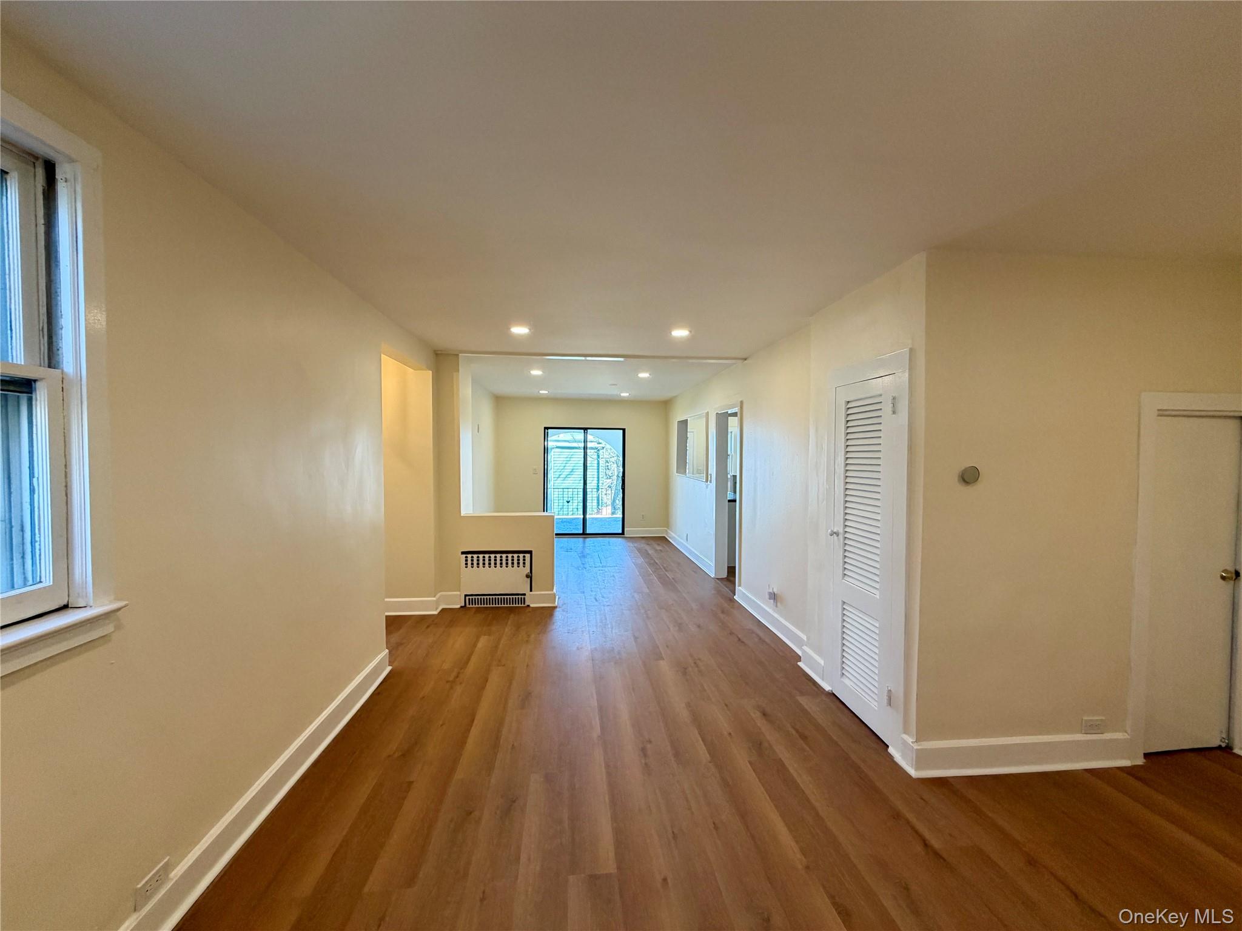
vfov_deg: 85.7
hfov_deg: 102.1
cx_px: 621
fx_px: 502
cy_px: 466
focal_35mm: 14
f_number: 2.2
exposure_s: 1/120
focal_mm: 2.22
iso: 200
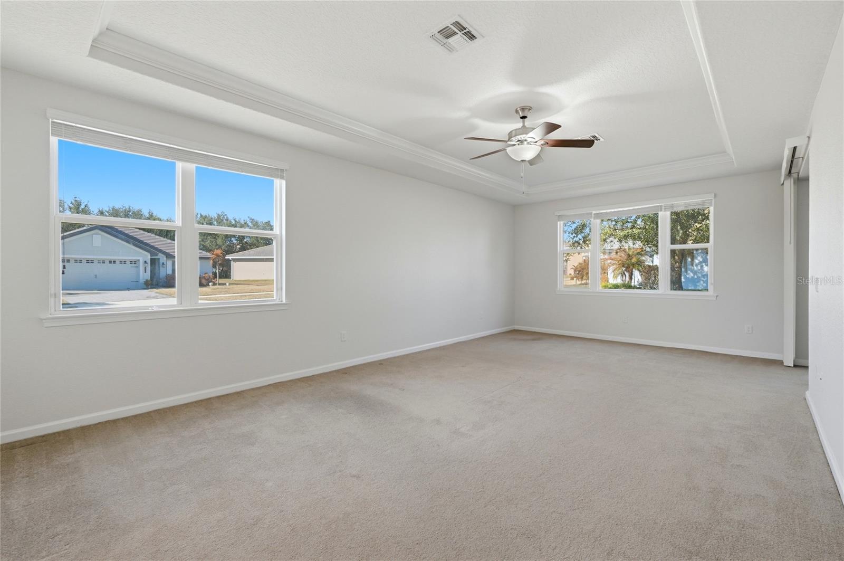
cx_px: 422
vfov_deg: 77.2
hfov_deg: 100.5
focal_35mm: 15
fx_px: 351
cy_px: 280
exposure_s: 1/80
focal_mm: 10
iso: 100
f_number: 7.1
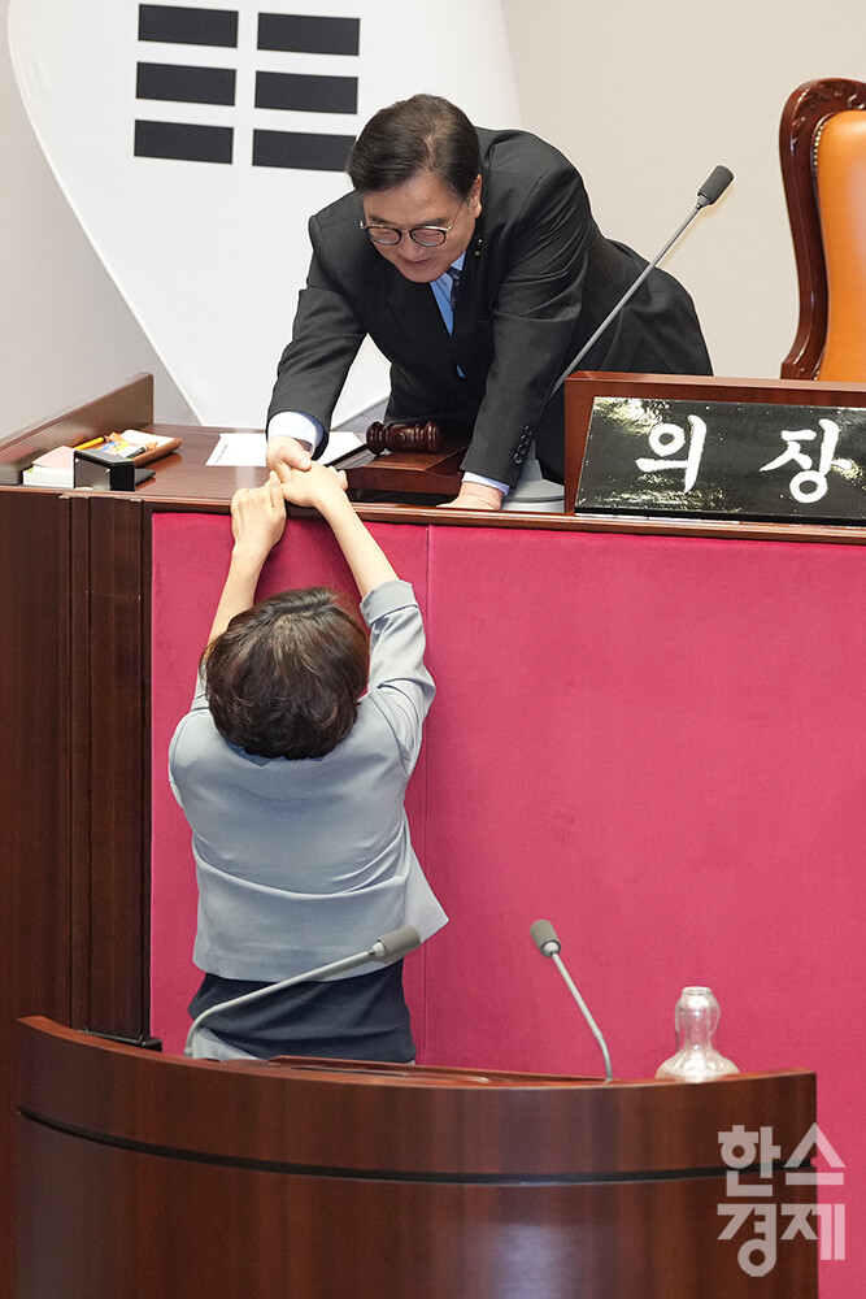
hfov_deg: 6.9
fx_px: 7214
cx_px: 433
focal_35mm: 200
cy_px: 650
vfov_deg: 10.3
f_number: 3.5
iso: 3200
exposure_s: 1/125
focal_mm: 200
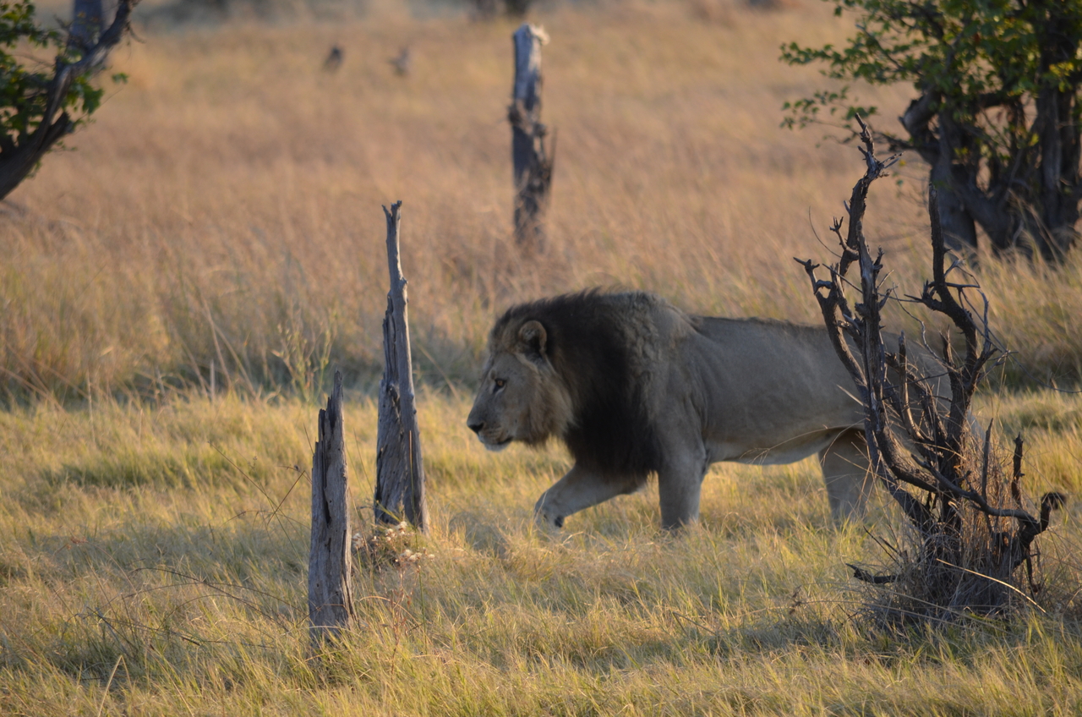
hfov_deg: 4.6
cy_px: 358
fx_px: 13498
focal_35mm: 450
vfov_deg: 3.0
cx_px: 541
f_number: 5.6
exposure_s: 1/400
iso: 400
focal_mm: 300
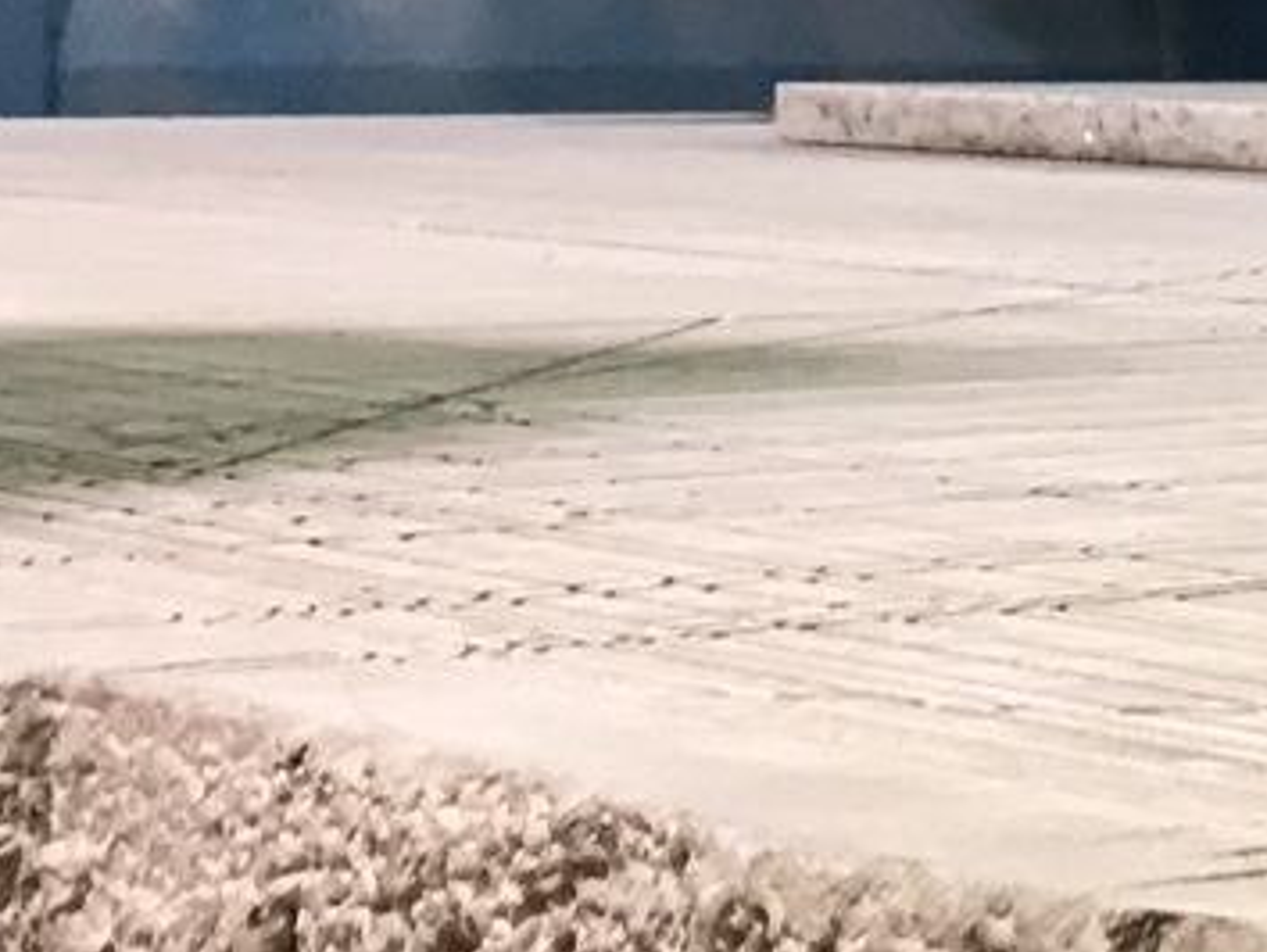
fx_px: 6043
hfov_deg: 10.4
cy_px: -107
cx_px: 2963
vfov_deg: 8.9
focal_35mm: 165
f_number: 2.2
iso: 80
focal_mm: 4.15
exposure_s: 1/30
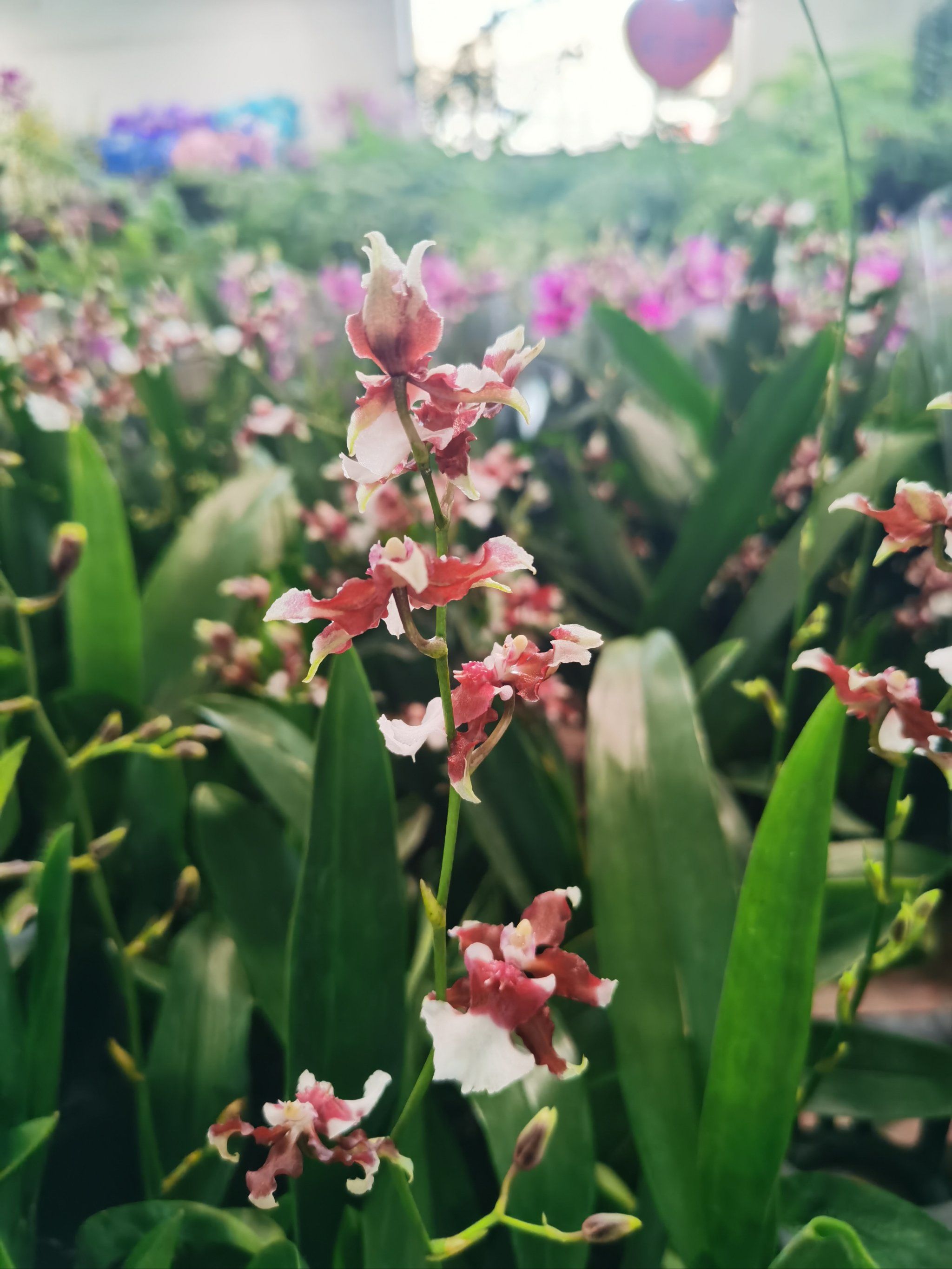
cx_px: 476
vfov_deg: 65.3
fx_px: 990
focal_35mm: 27
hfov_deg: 51.4
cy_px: 634
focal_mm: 5.58
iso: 125
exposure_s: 1/100
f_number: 1.8
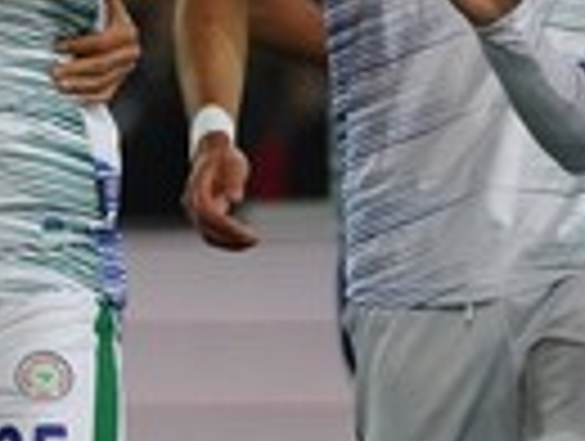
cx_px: -135
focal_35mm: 1452
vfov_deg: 1.0
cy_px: 209
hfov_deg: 1.4
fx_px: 24584
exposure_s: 1/2000
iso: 5000
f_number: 5.6
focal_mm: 294
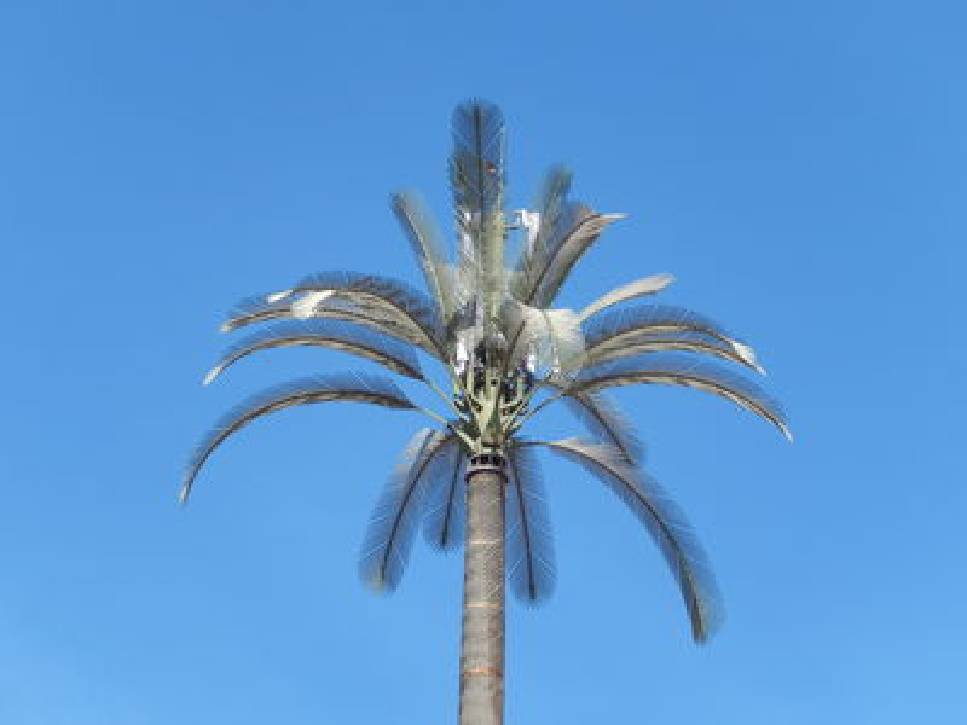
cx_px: 484
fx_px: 3268
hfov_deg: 16.8
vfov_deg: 12.7
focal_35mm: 117
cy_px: 362
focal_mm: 21
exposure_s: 1/400
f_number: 5.5
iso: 125
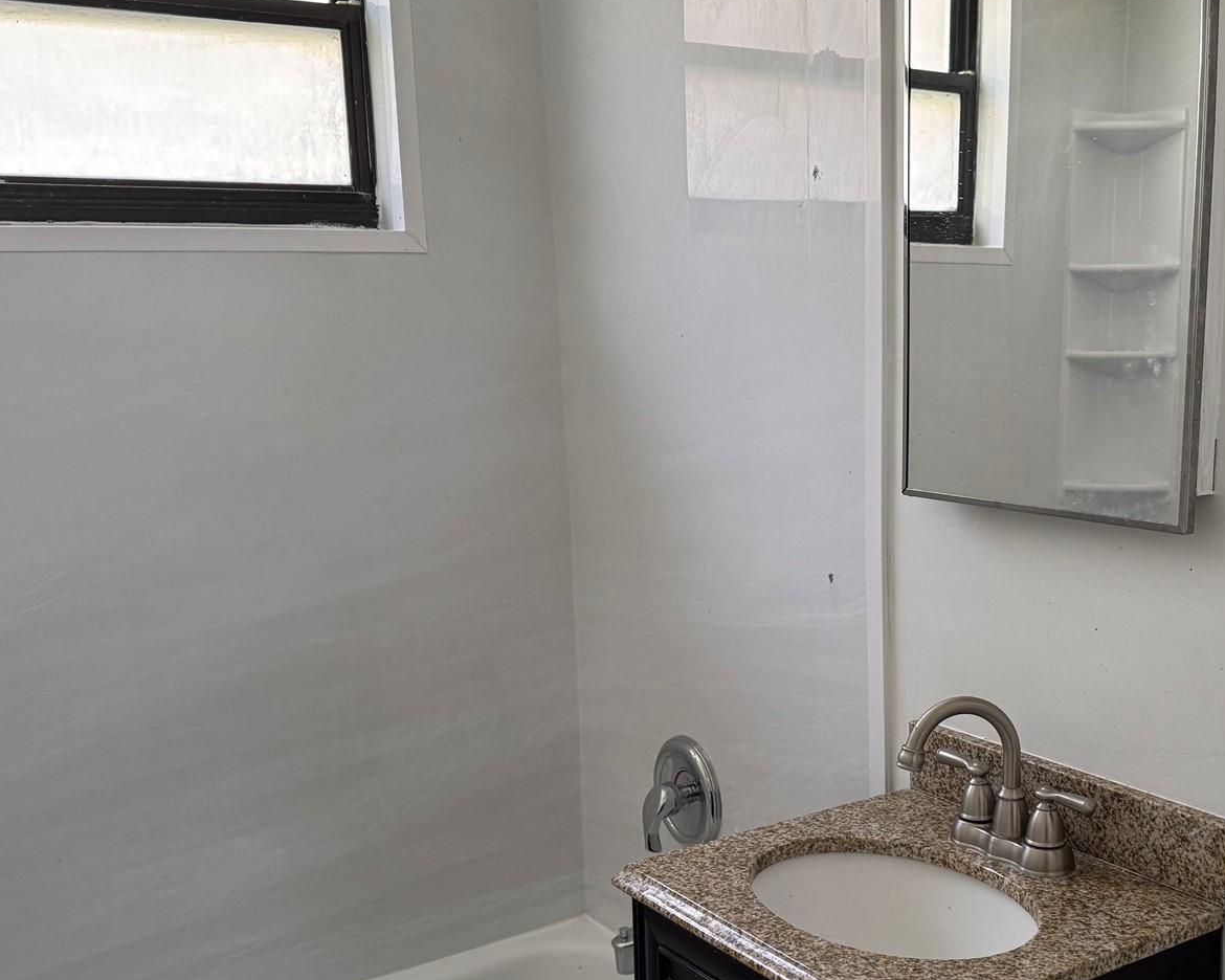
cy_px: 572
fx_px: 1486
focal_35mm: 41
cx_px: 821
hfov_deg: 44.1
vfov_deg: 36.4
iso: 200
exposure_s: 1/118
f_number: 1.78
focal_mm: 6.76
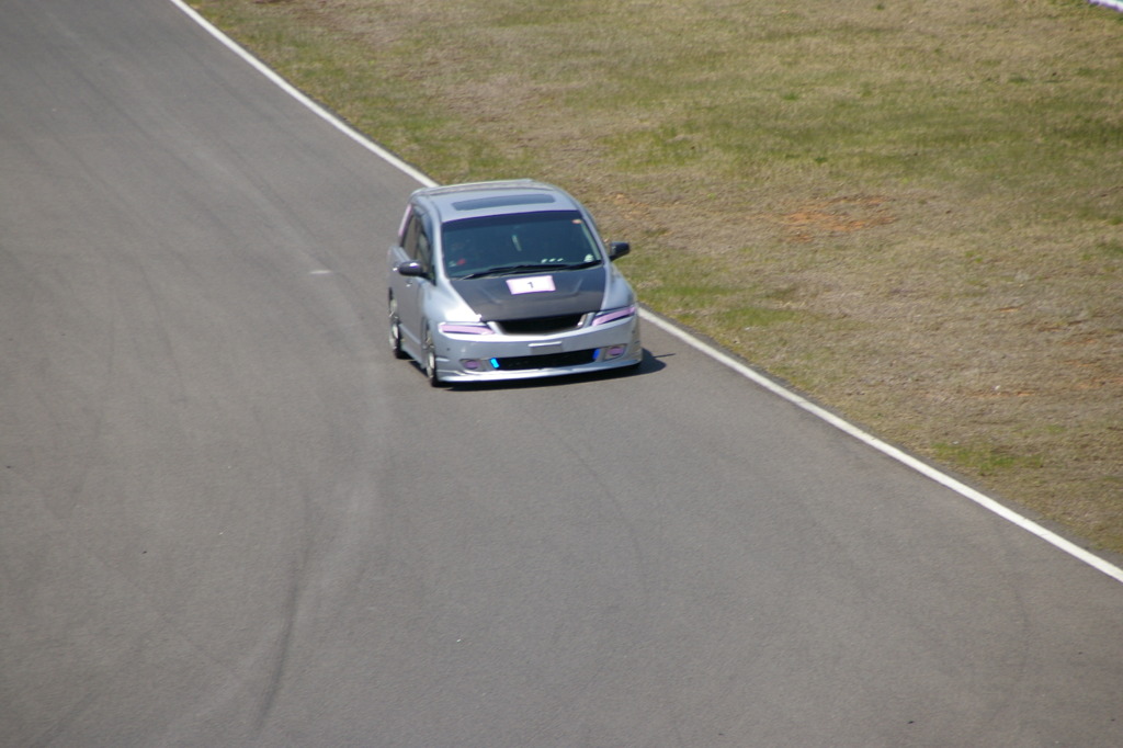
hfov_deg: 5.5
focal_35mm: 375
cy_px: 374
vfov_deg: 3.7
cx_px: 562
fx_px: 11693
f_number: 9.5
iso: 200
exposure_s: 1/500
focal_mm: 250
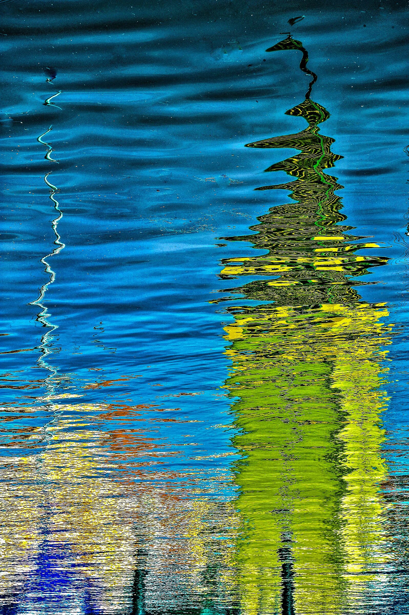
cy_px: 308
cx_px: 204
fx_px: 1792
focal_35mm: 105
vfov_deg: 19.5
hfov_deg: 13.0
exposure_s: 1/80
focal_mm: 105
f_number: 16
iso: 250
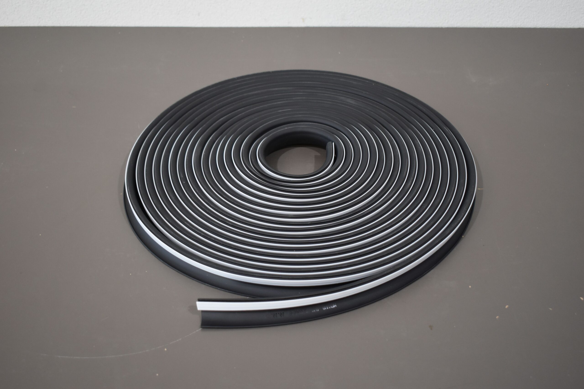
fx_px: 706
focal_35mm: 44
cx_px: 292
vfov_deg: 30.9
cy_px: 194
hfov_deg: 45.0
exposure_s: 1/200
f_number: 4.2
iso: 800
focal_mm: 29
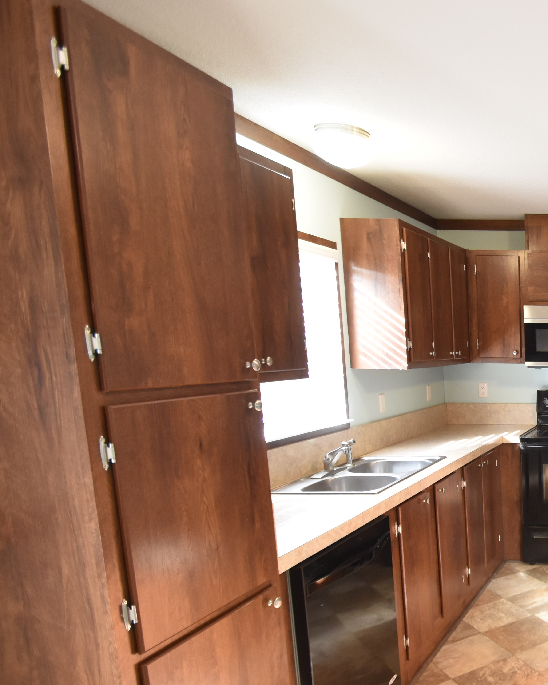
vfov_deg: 59.5
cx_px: 660
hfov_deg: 37.5
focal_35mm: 29
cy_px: 437
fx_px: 588
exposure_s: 1/30
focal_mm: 10
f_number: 3.5
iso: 800
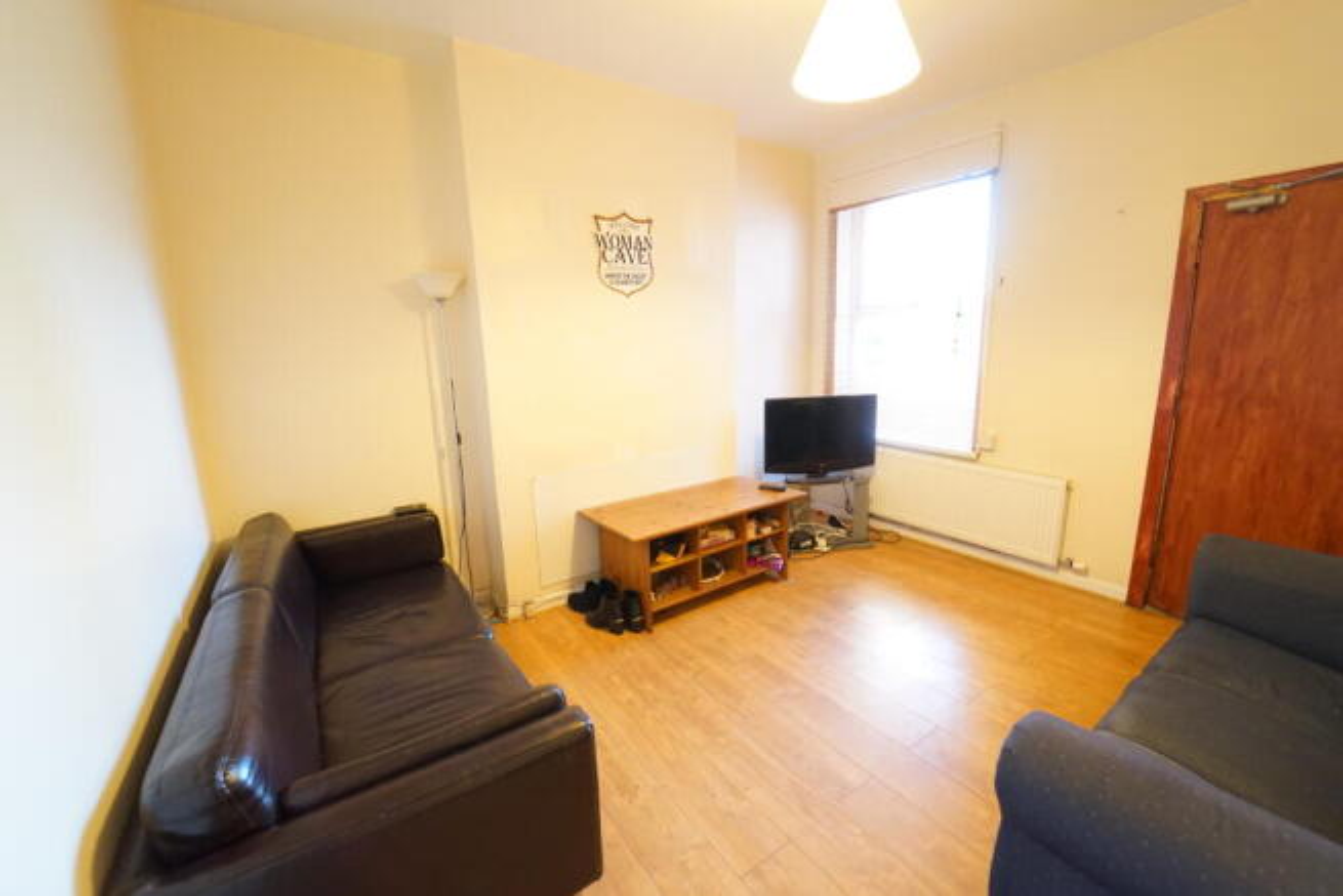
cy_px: 448
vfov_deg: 81.2
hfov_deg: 104.2
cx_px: 672
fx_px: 522
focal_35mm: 14
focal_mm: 14
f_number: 4.5
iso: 5000
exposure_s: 1/25
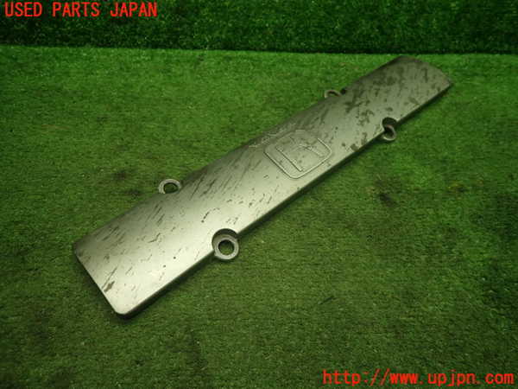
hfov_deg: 69.4
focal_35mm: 25
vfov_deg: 54.9
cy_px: 194
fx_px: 374
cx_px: 259
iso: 160
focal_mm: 4.5
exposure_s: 1/60
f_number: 2
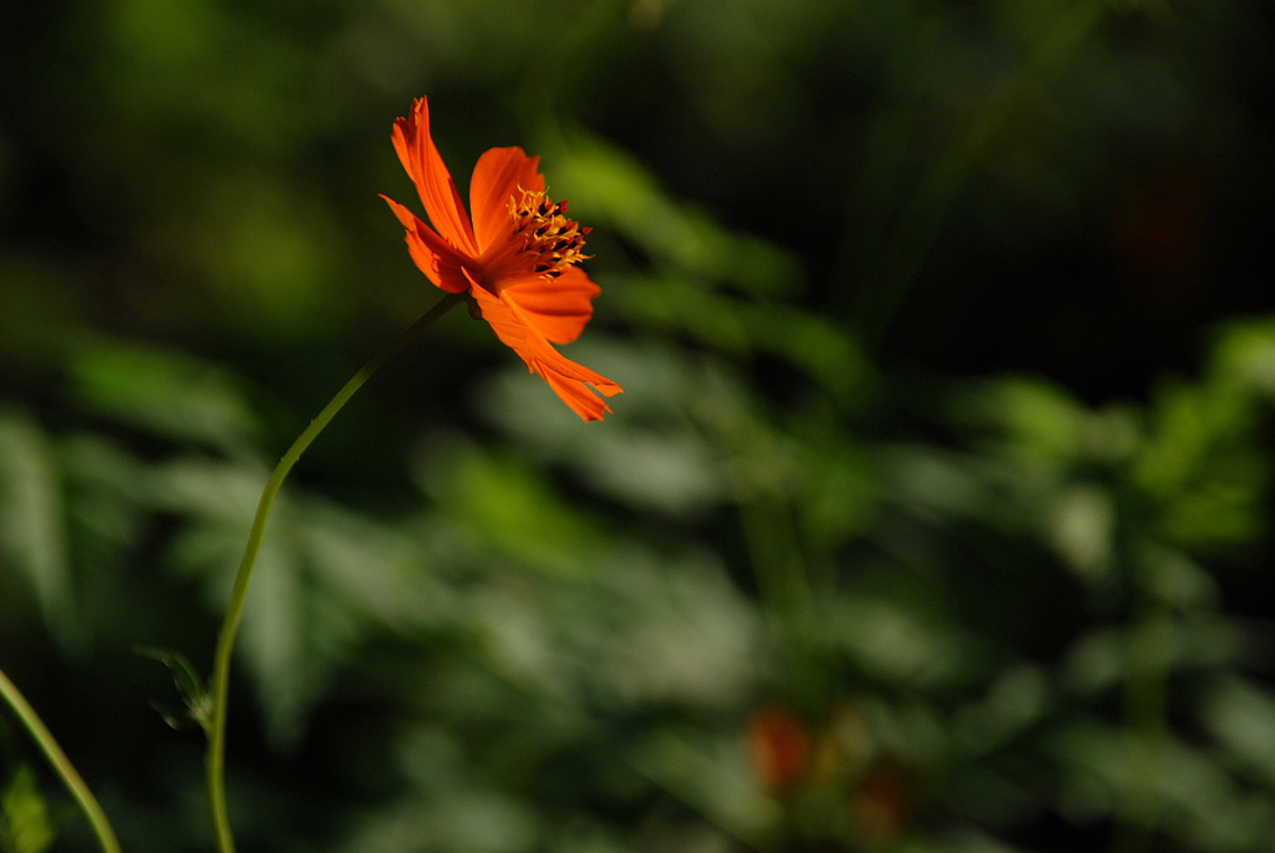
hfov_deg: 10.1
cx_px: 638
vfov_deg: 6.8
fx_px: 7179
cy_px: 426
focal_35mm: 202
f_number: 5.6
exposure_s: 1/640
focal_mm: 135
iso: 200
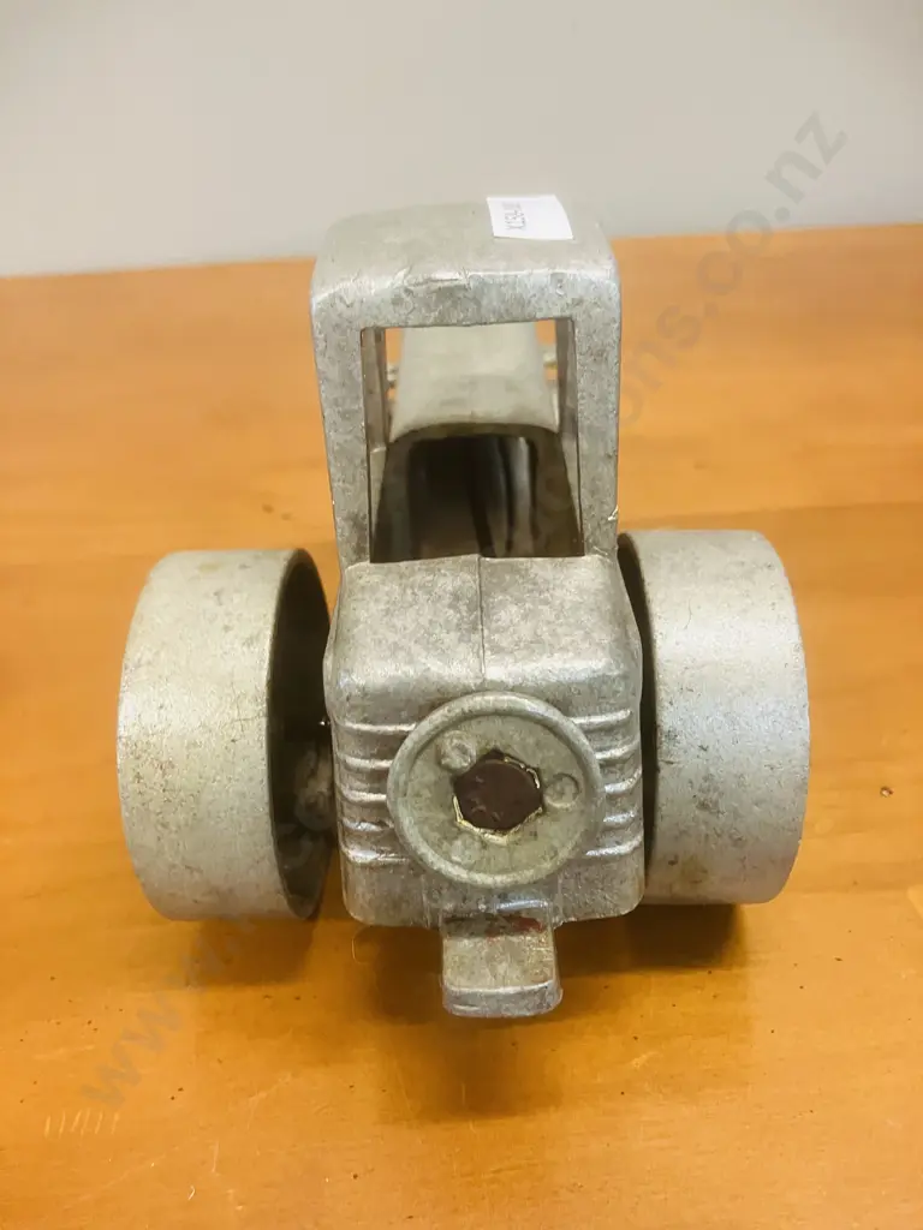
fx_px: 995
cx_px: 462
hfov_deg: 49.7
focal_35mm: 28
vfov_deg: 63.4
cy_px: 615
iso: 250
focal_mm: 3.99
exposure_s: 1/50
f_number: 1.8
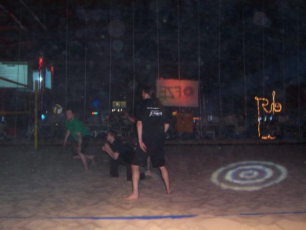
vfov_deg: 40.7
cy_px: 115
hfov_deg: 52.6
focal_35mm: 35
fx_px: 309
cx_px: 153
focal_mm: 5.6
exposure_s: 1/30
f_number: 2.8
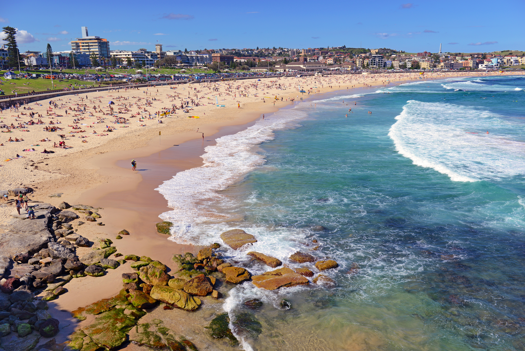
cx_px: 262
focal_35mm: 29
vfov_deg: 45.0
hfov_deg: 63.6
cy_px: 176
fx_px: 423
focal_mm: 29
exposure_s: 1/640
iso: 100
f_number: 7.1
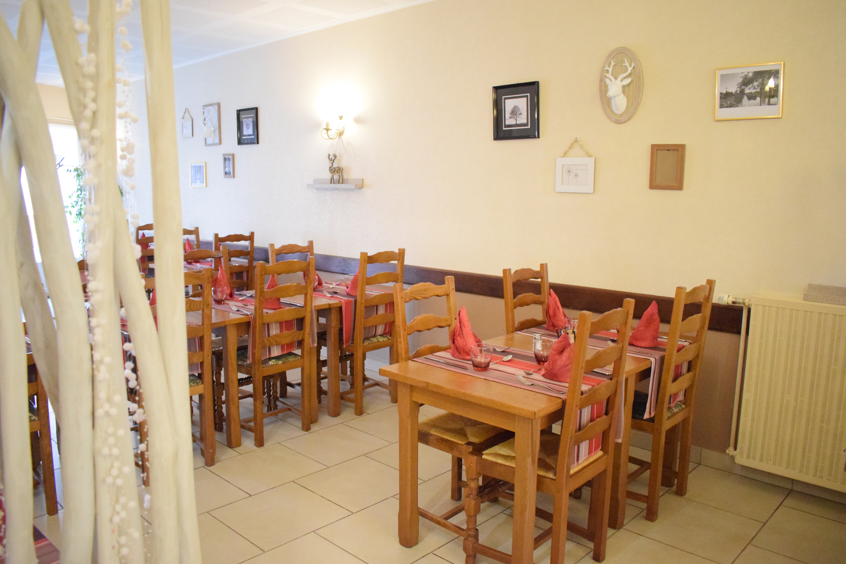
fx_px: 634
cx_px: 423
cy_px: 282
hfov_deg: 67.4
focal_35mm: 27
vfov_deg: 47.9
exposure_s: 1/60
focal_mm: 18
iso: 6400
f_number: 3.5
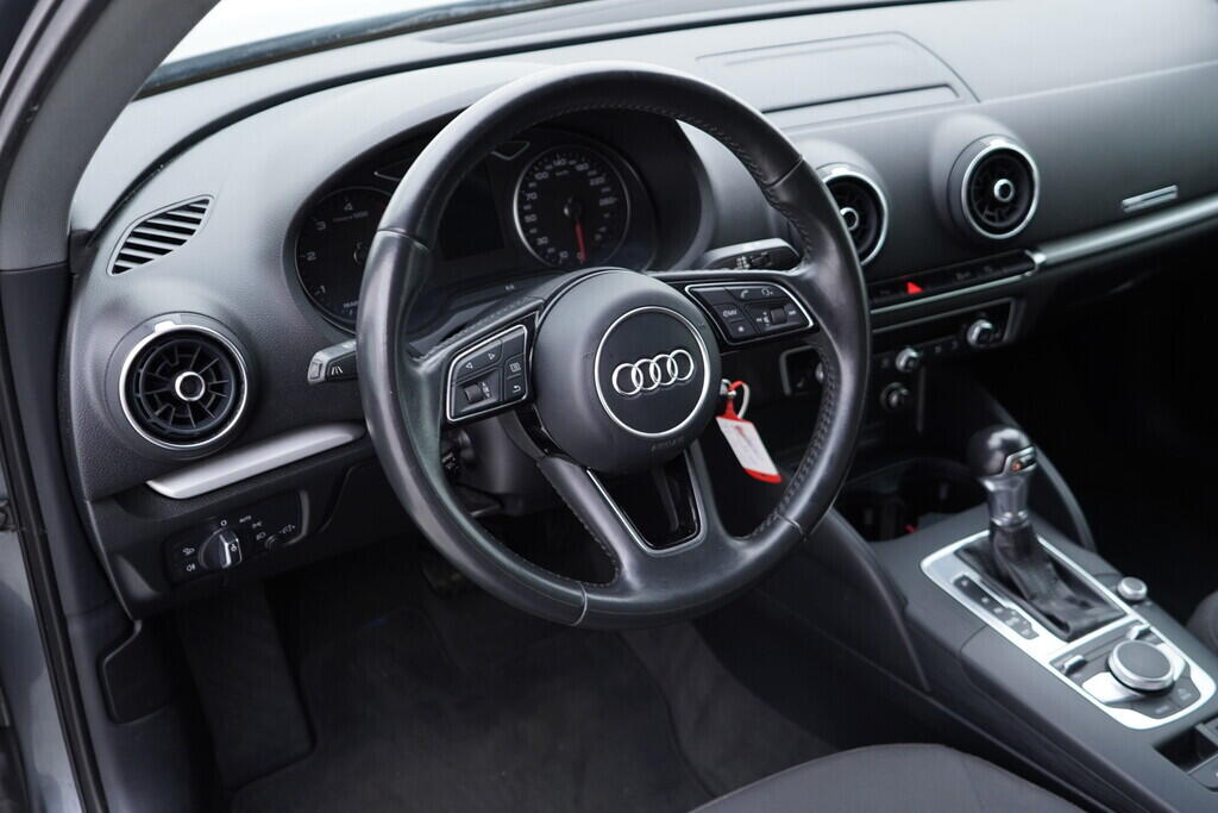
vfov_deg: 36.9
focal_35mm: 36
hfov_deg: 53.1
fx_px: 1218
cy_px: 406
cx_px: 609
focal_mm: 24
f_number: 2.8
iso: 250
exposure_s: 1/40
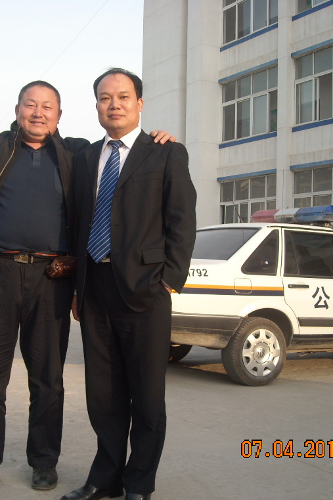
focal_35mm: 49
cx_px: 102
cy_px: 250
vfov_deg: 40.4
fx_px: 680
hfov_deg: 27.3
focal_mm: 5.7
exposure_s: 1/272
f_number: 2.8
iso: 64
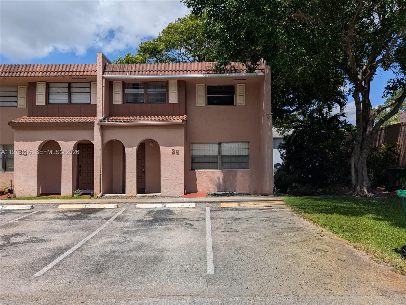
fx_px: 282
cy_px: 152
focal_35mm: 24
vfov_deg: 56.9
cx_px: 203
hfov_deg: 71.5
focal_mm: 6.9
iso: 22
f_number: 1.68
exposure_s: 1/2336
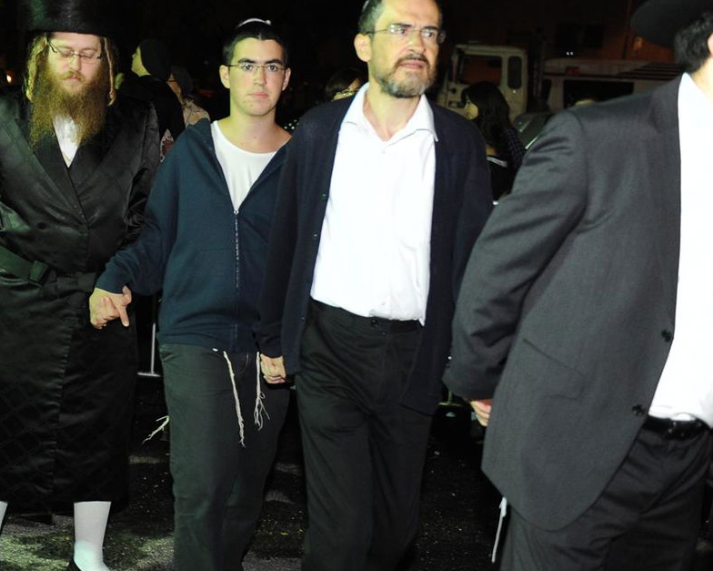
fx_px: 1414
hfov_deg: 27.4
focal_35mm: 67
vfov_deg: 22.8
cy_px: 225
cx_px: 82
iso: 1600
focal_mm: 40
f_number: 3.2
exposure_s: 1/125
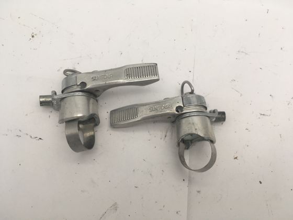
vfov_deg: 48.2
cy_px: 110
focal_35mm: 29
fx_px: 245
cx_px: 146
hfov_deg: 61.7
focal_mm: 4.15
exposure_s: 1/60
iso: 32
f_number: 2.2
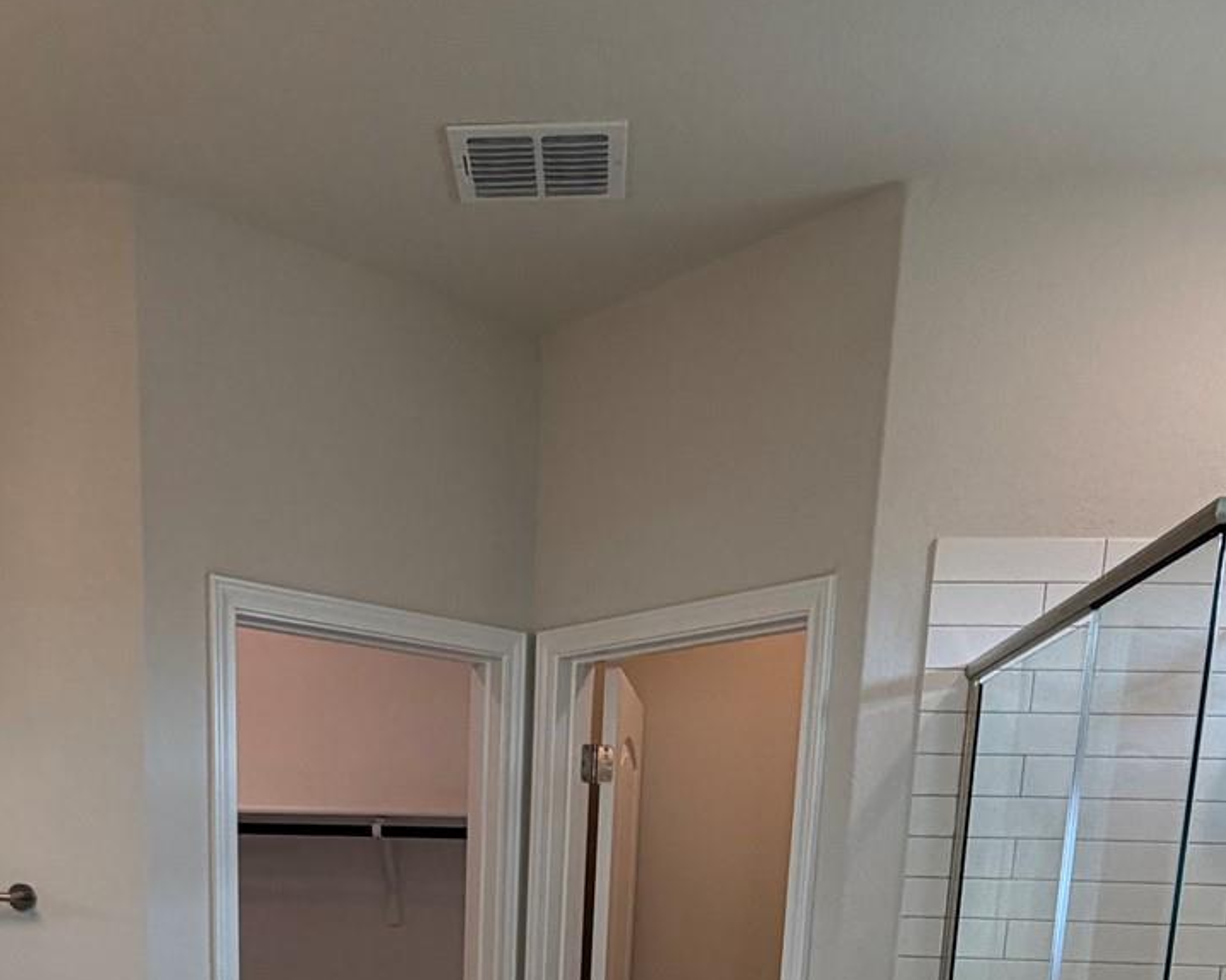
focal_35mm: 39
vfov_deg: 31.3
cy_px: 1209
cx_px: 461
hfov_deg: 46.5
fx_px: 1415
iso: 80
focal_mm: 2.22
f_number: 2.2
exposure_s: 1/120
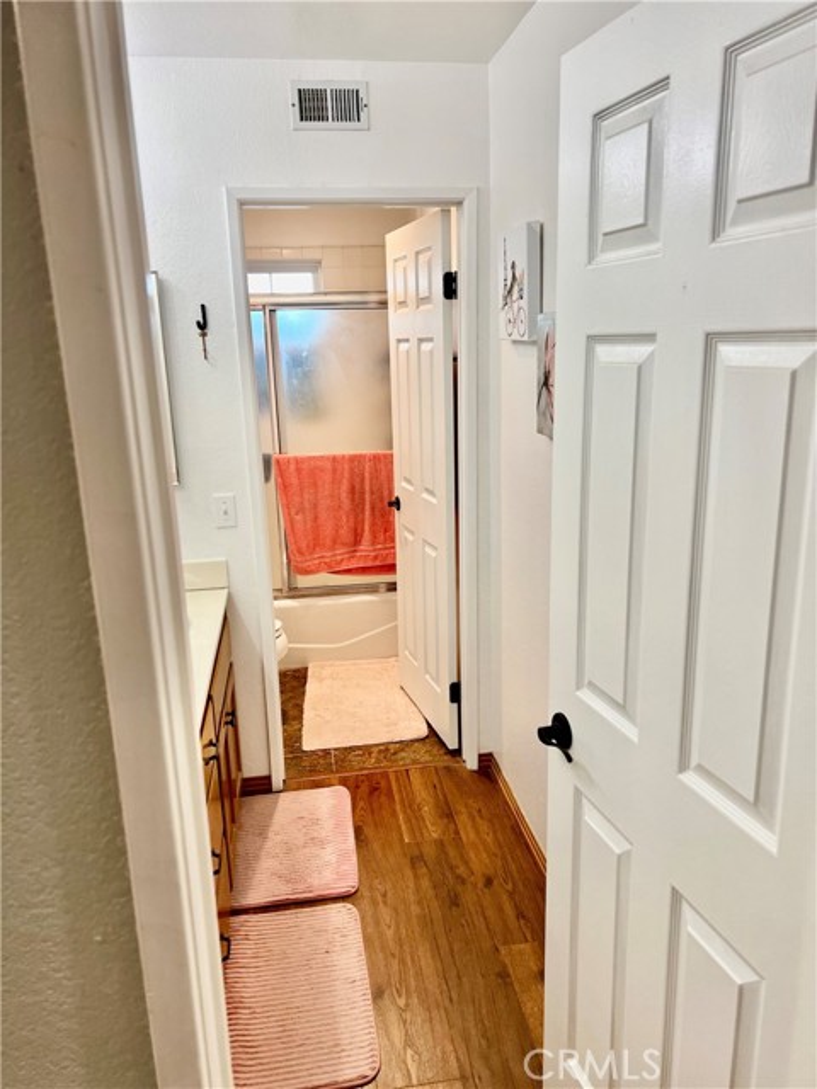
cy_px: 544
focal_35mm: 26
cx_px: 408
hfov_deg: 53.1
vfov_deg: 67.3
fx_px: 818
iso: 64
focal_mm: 5.7
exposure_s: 1/60
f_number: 1.5
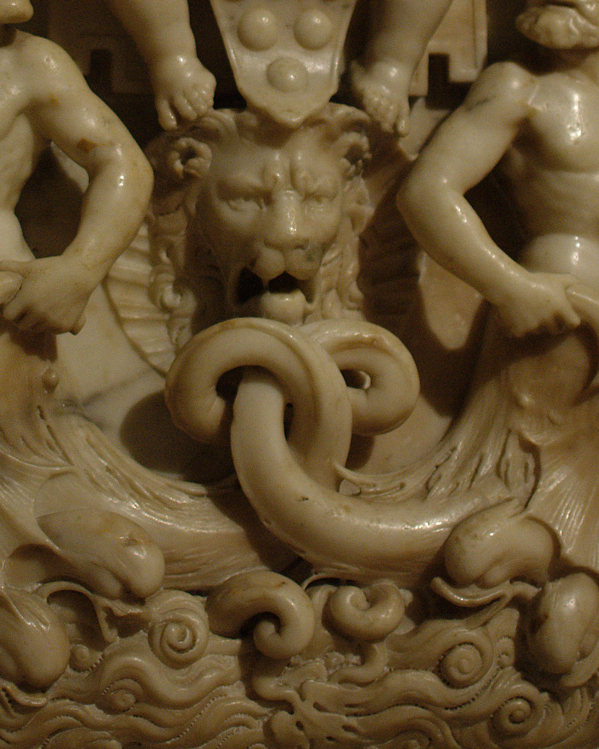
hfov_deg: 13.5
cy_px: 7
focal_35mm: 114
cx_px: 235
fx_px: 2529
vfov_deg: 16.5
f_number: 2.2
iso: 640
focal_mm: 35
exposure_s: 1/45
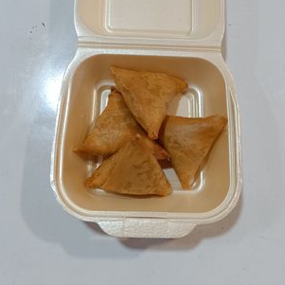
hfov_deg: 54.0
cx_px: 146
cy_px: 121
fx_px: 279
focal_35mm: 30
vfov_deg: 53.8
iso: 534
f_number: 1.88
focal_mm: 5.59
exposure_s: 1/101
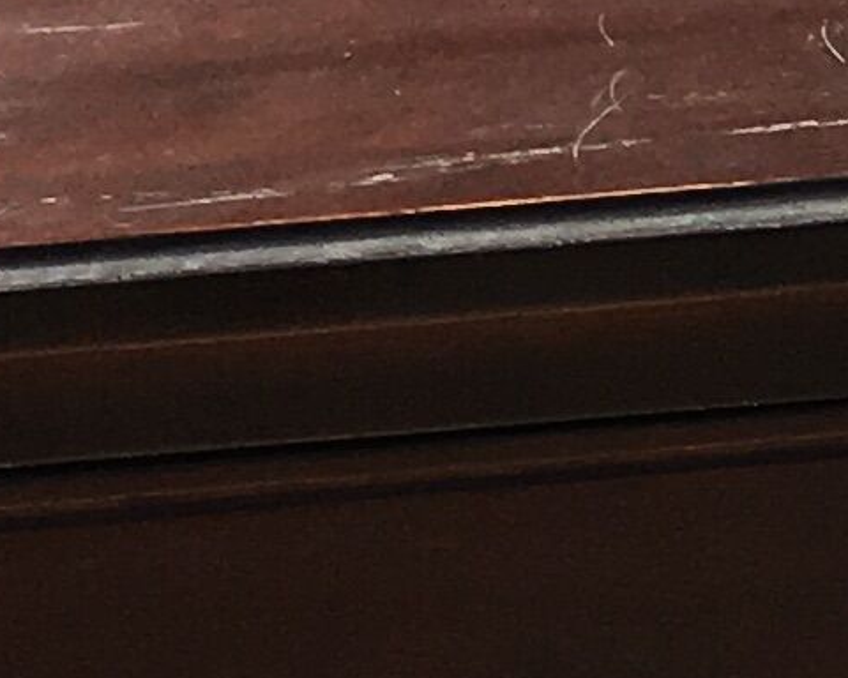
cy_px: 1863
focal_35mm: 238
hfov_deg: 7.2
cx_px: 2549
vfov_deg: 6.1
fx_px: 5973
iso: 25
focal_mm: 4.15
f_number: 2.2
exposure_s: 1/986
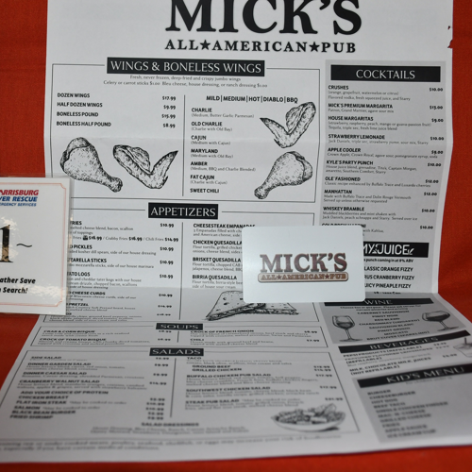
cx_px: 174
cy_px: 208
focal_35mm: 52
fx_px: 802
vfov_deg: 32.8
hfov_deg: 32.6
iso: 400
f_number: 4
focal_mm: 23
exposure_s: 1/60
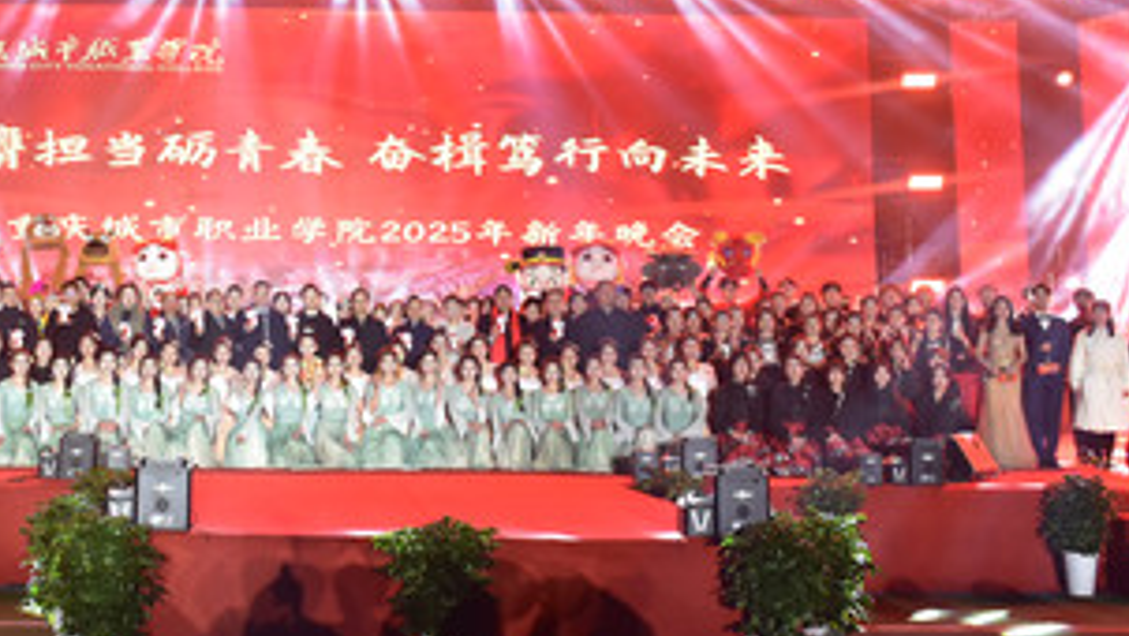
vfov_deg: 19.9
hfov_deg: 34.5
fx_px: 1793
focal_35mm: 60
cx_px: 351
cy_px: 148
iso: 1000
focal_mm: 23
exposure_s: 1/160
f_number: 5.6
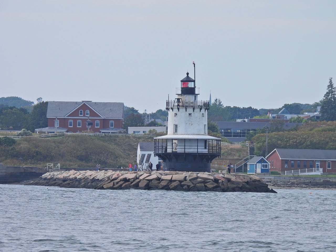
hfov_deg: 5.0
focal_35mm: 400
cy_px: 126
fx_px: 3883
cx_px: 168
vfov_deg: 3.7
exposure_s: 1/800
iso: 100
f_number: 5
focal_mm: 71.4
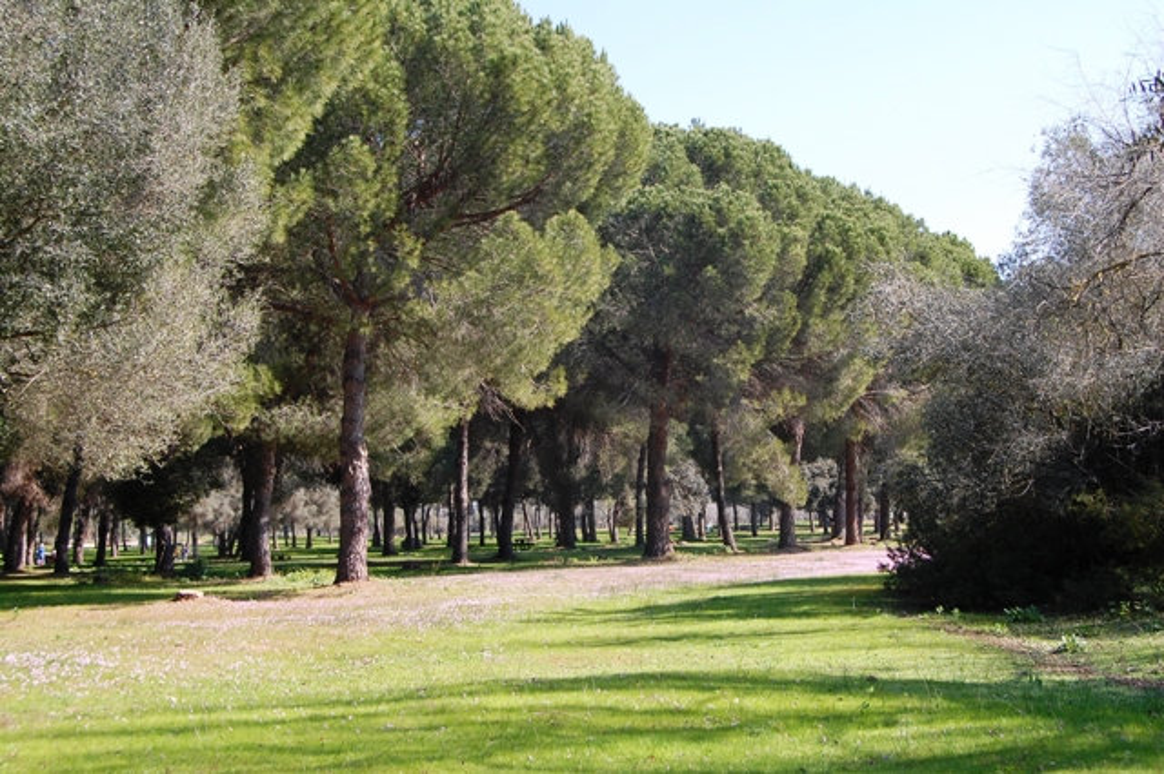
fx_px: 1697
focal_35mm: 52
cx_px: 582
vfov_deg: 25.7
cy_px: 387
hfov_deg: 37.9
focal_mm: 35
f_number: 10
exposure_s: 1/200
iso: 400
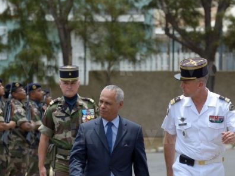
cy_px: 150
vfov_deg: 3.4
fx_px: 2975
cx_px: 118
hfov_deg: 4.5
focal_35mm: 438
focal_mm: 200
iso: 200
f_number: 8
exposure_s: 1/400
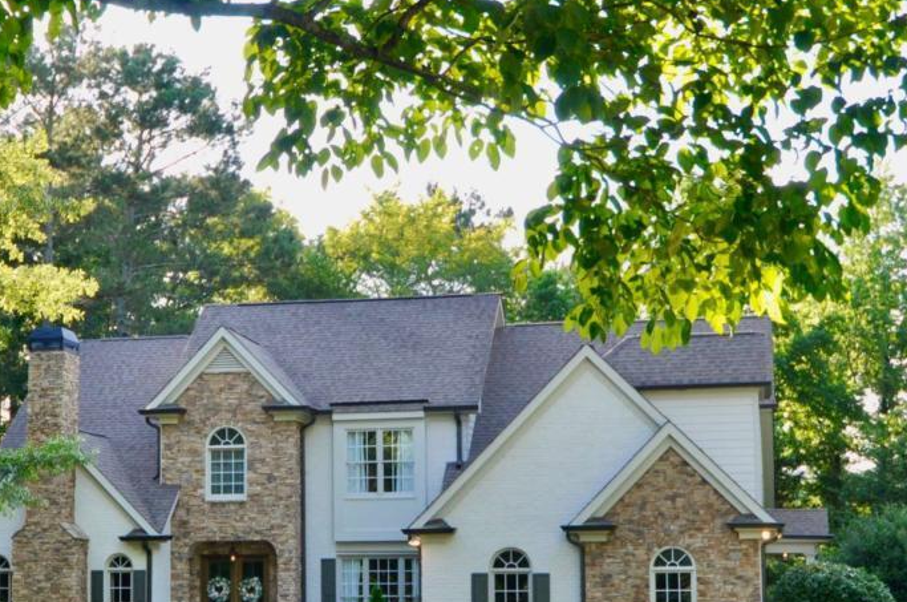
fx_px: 1459
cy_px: 340
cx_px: 325
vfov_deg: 23.3
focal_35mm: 58
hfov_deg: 34.3
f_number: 5.6
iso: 200
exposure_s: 1/125
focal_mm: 22
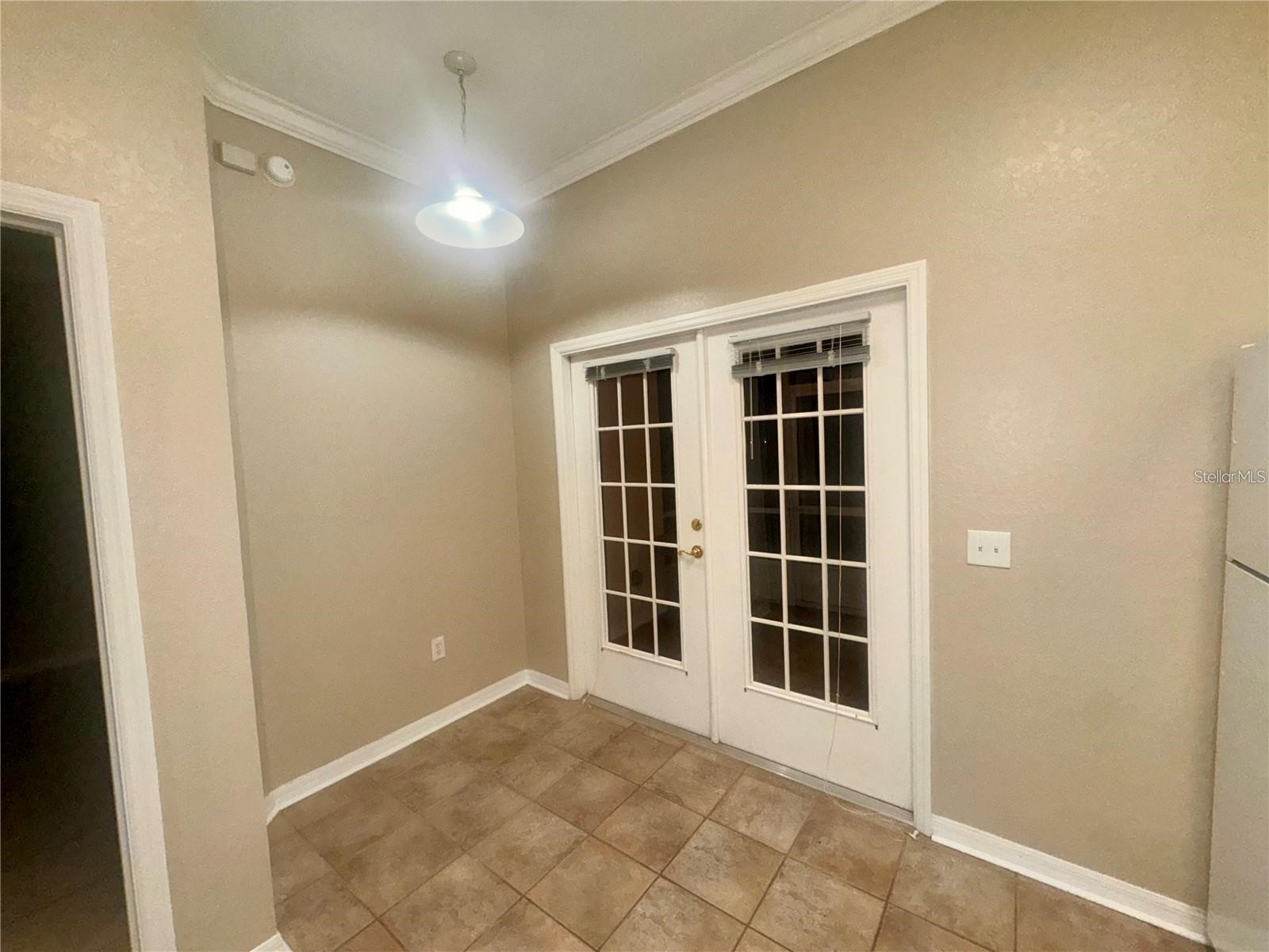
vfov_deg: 85.7
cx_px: 634
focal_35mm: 14
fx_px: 513
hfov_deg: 102.1
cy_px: 476
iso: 125
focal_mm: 2.22
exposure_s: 1/60
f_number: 2.2
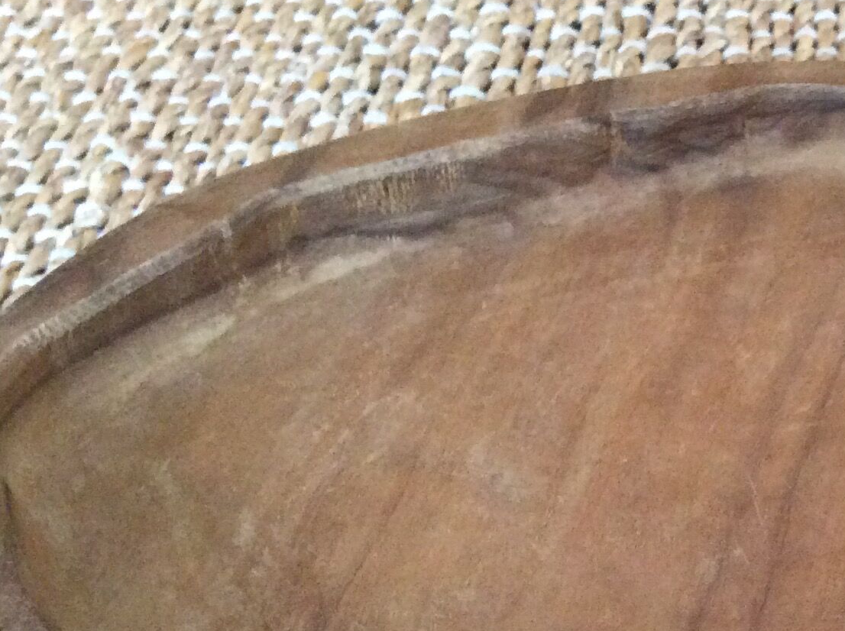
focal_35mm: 75
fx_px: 1828
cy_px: 596
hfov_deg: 25.0
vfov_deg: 19.2
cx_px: 806
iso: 250
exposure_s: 1/20
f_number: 2.4
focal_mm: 3.3
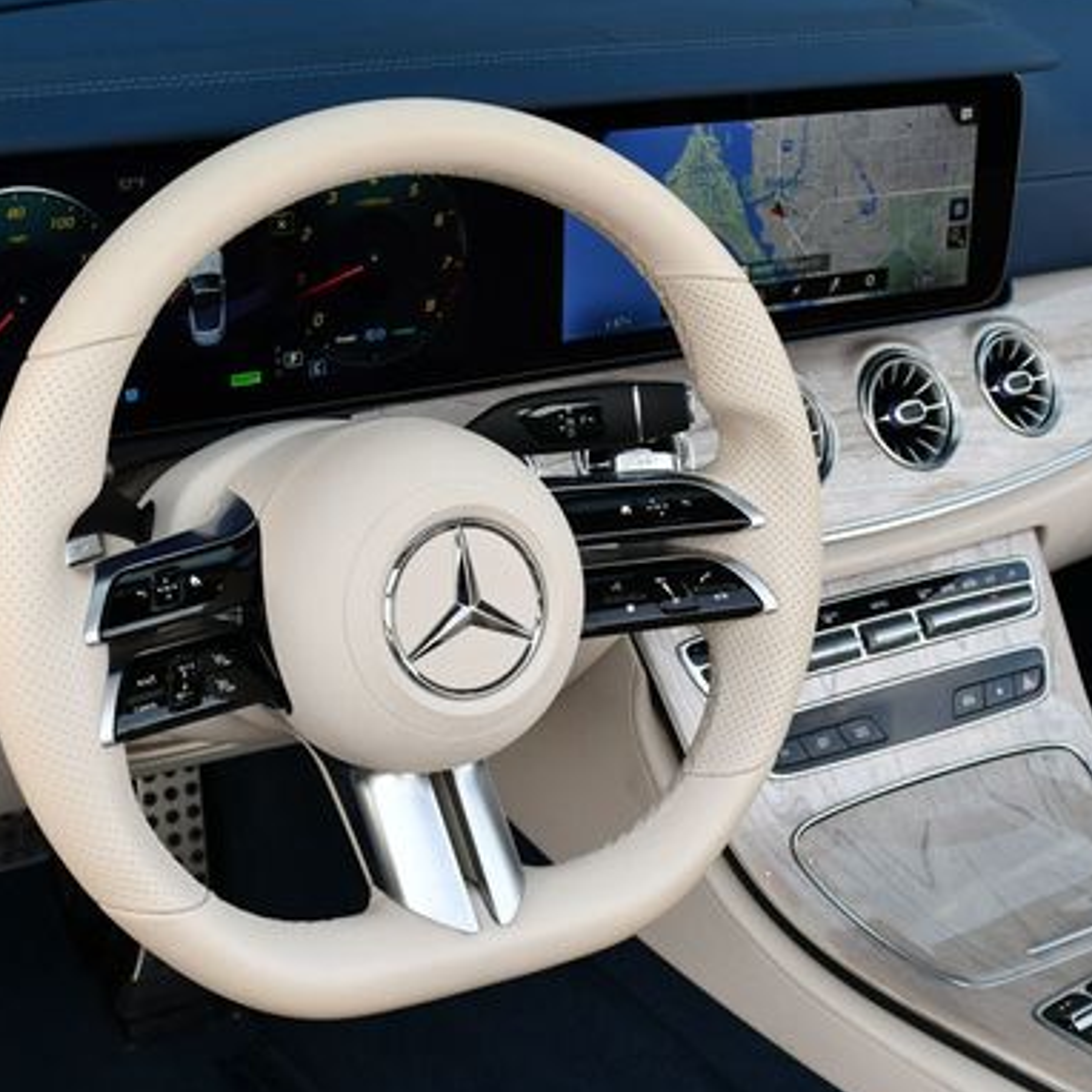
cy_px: 546
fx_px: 2034
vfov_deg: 30.0
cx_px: 477
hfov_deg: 30.0
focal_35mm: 57
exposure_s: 1/250
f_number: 5.6
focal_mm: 20
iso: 250
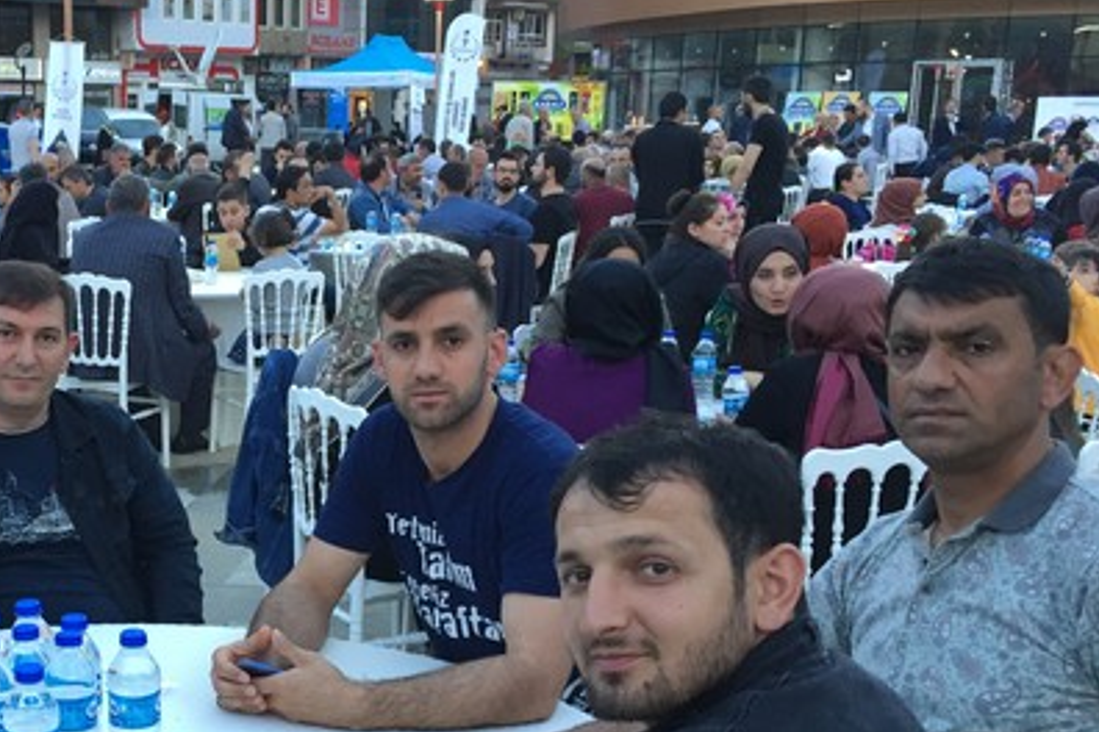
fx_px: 1557
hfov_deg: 37.3
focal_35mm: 51
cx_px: 191
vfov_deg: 26.2
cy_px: 521
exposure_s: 1/33
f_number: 2.2
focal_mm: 4.15
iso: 50
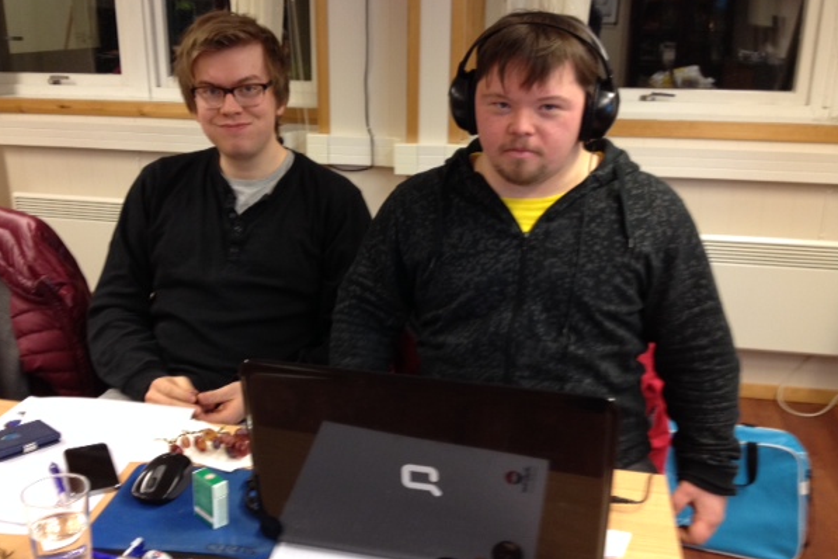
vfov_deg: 34.2
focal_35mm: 39
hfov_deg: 49.5
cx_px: 399
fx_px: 908
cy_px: 296
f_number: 2.4
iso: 125
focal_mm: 4.28
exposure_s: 1/20
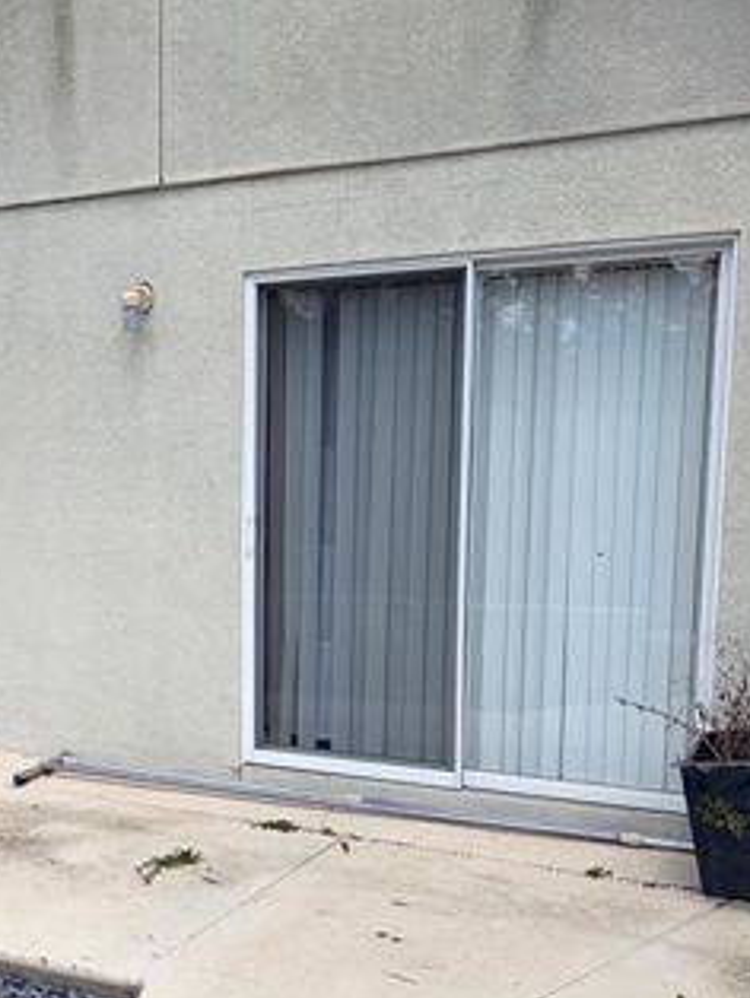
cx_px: 151
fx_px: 1269
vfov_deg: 42.5
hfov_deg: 32.0
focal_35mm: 44
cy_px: 636
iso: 50
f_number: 1.6
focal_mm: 5.96
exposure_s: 1/1451
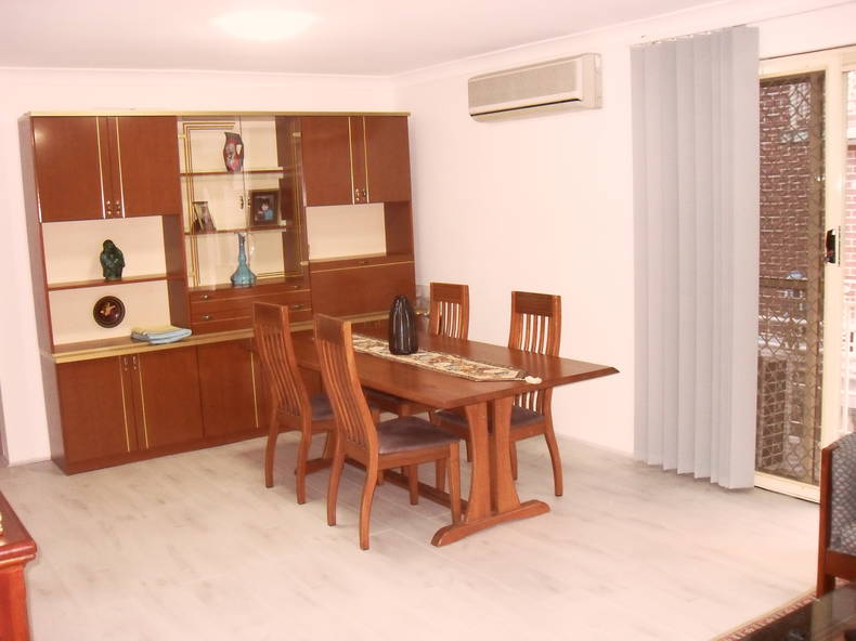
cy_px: 320
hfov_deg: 52.6
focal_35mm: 35
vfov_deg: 40.7
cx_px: 428
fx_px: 865
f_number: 2.8
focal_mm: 6.2
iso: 320
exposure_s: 1/45
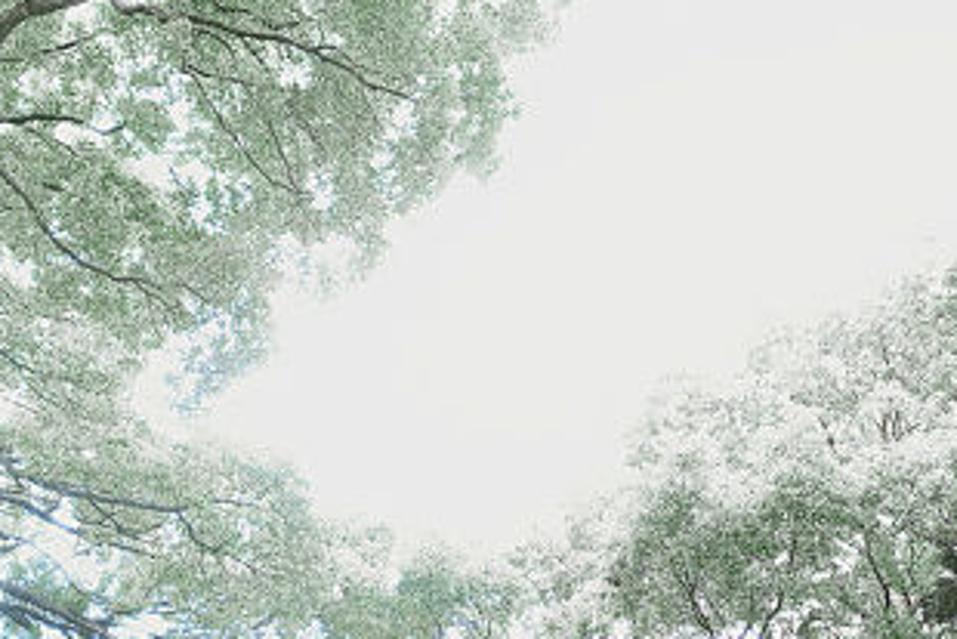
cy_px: 664
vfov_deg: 24.6
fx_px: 1383
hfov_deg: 38.1
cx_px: 441
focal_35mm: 52
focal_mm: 14
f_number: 2.8
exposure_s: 1/60
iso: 200
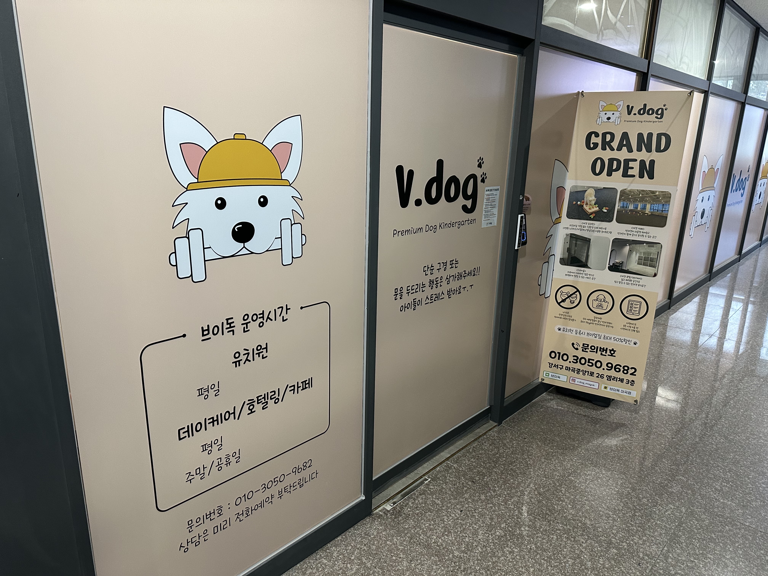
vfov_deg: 56.8
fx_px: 532
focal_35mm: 24
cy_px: 288
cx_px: 384
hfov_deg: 71.6
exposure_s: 1/60
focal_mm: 6.86
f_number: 1.78
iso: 320
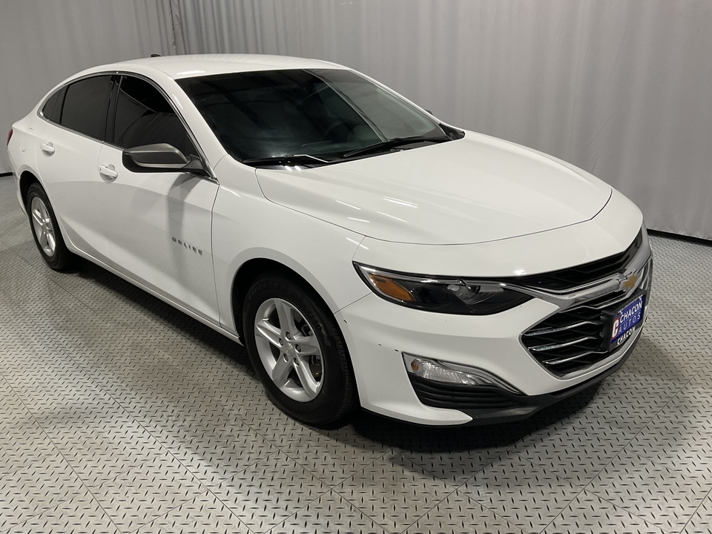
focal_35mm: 29
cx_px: 356
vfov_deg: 48.2
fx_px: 596
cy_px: 267
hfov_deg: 61.7
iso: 50
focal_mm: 3
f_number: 1.8
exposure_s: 1/120
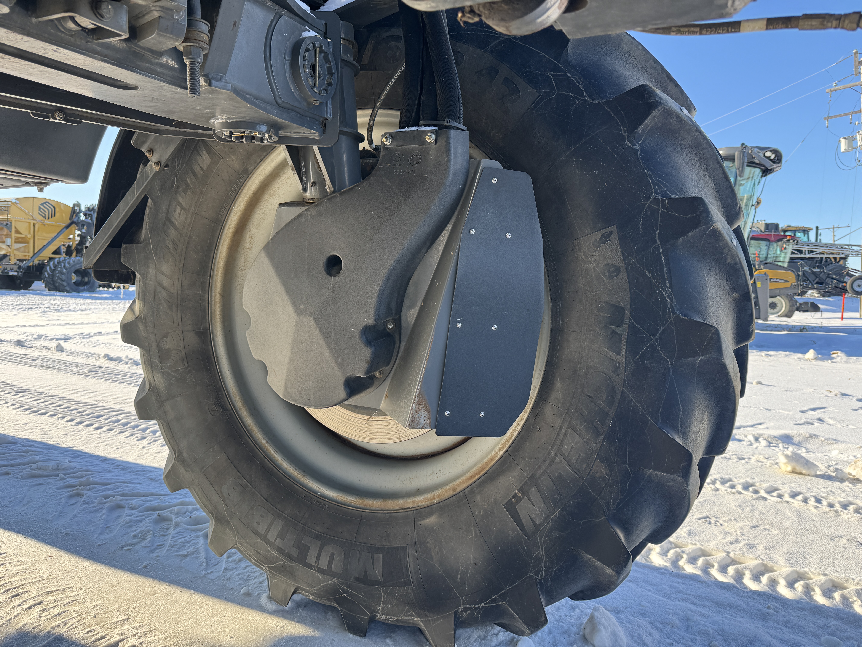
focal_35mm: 24
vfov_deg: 56.8
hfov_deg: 71.6
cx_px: 431
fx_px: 598
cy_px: 324
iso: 80
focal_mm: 6.76
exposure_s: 1/558
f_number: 1.78
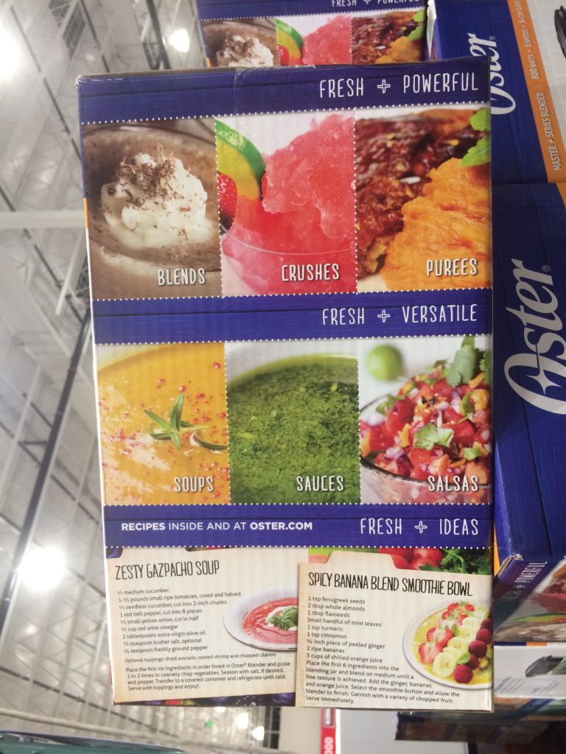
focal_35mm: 29
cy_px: 377
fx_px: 632
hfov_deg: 48.2
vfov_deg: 61.7
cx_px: 283
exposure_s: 1/30
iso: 125
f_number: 2.2
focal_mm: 4.15
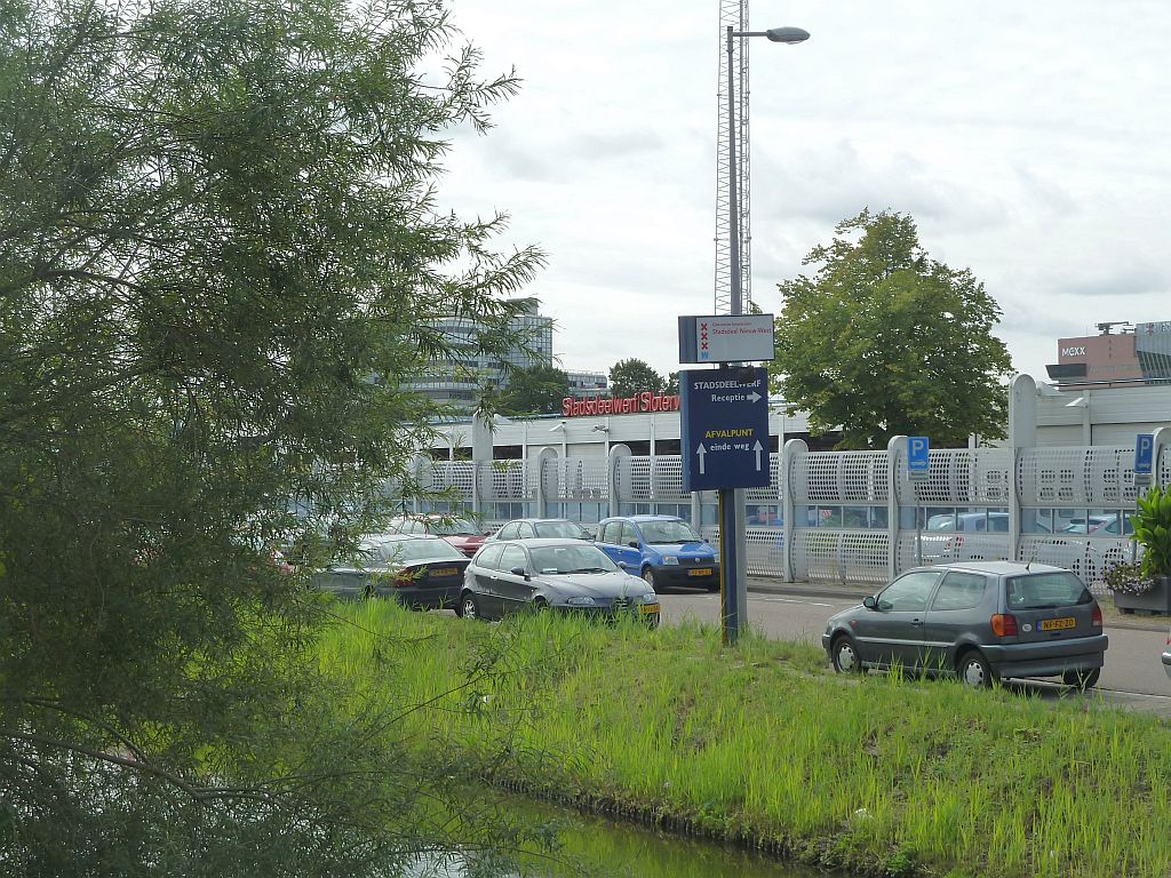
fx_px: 2436
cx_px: 586
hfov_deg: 27.0
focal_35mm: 72
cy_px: 439
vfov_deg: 20.4
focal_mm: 11.9
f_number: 4.1
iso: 125
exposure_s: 1/400
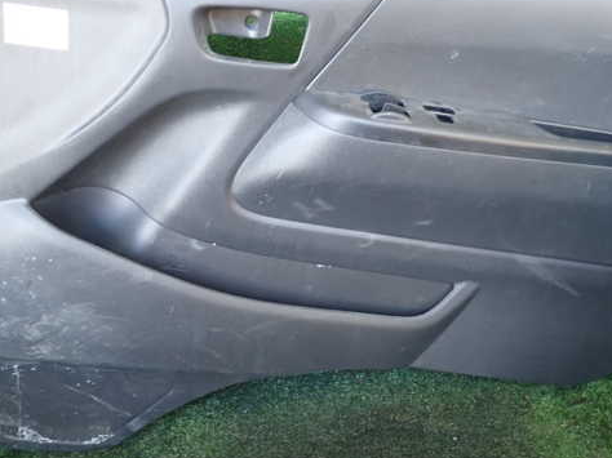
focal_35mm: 38
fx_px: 671
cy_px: 219
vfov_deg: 37.7
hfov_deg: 48.8
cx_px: 262
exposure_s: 1/30
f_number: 2.3
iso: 250
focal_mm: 5.4
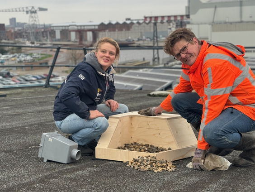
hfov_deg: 39.6
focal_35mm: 48
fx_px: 354
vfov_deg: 30.3
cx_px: 128
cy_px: 96
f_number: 1.78
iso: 64
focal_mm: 6.86
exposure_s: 1/639
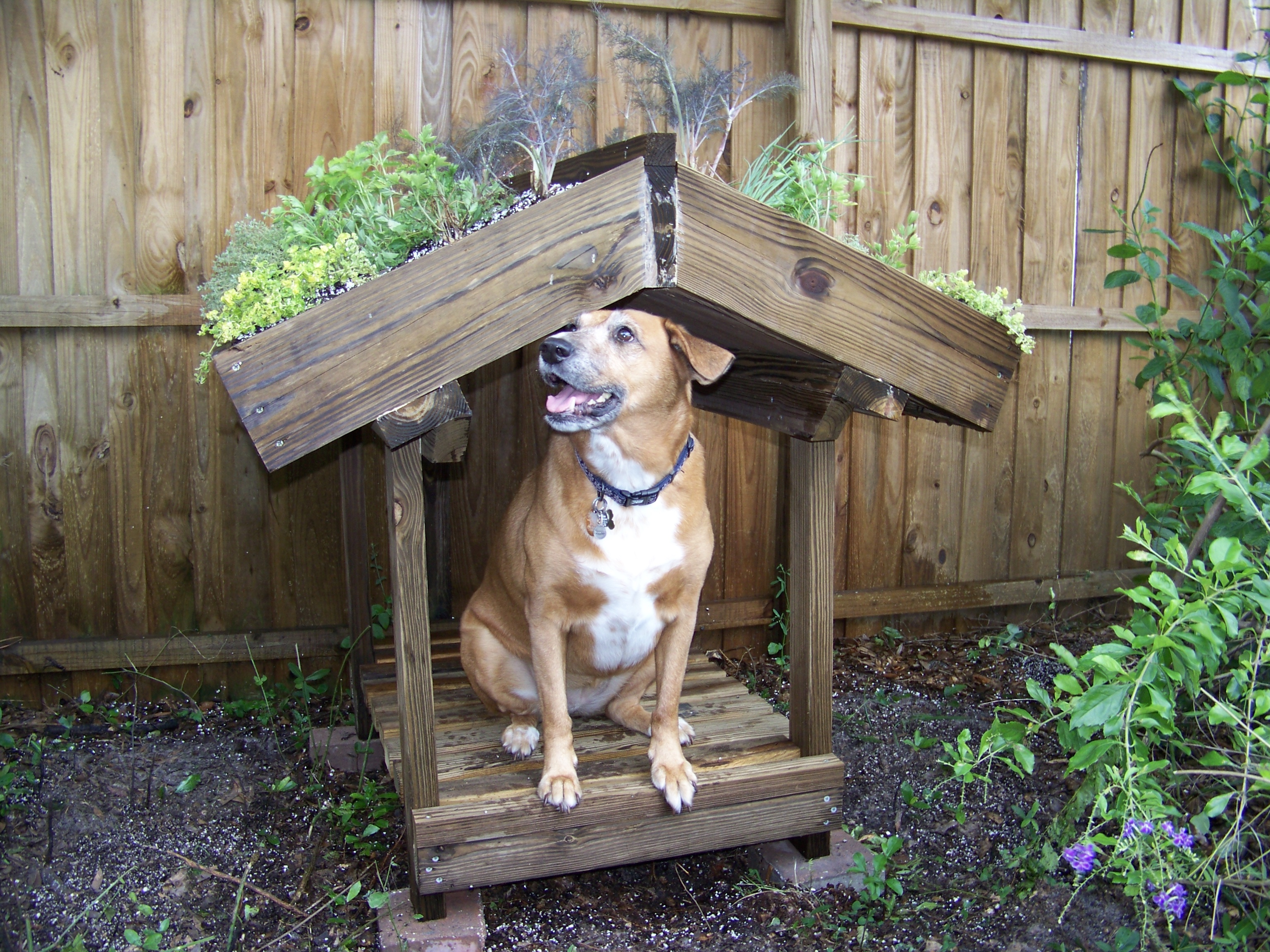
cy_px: 476
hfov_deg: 51.4
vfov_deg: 39.7
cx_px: 635
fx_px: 1321
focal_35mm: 36
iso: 64
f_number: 2.8
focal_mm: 5.85
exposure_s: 1/30
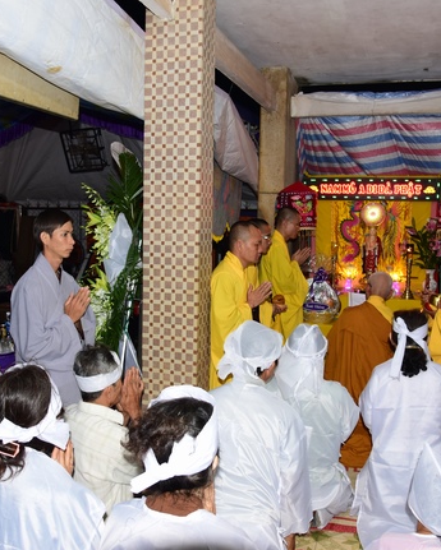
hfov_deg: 43.3
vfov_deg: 52.8
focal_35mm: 34
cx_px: 205
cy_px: 276
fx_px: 555
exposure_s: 1/50
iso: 800
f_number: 5
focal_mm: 24
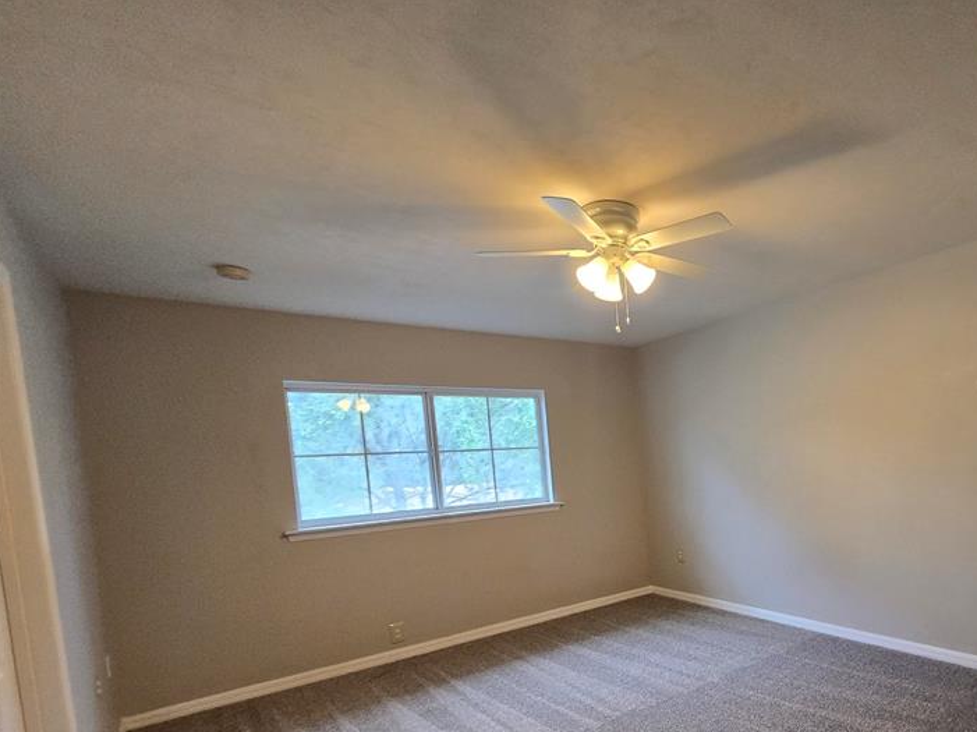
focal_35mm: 19
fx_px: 536
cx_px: 705
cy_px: 509
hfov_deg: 79.7
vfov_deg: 66.1
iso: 160
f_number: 2.2
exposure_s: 1/60
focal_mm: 1.7
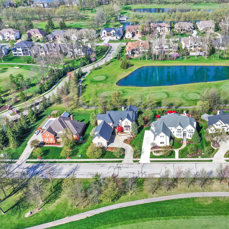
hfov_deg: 44.8
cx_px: 166
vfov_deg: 46.0
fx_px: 269
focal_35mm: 36
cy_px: 115
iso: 100
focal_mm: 10.26
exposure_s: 1/320
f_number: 5.6
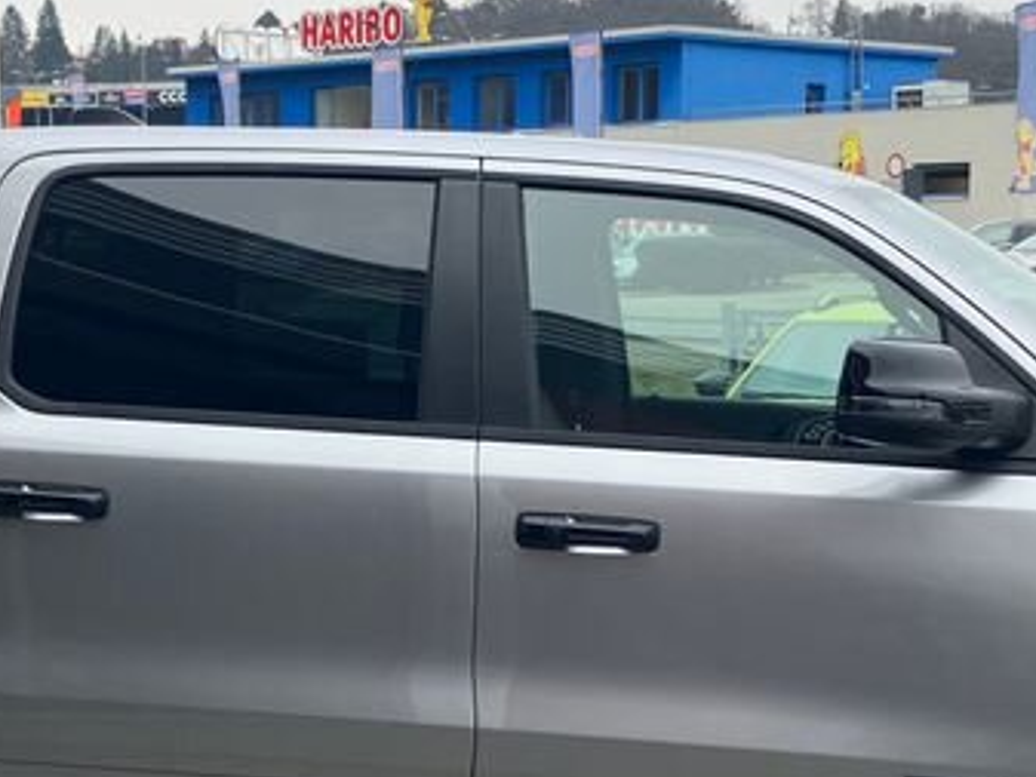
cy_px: 580
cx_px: 421
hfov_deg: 23.0
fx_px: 2545
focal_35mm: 85
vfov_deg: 17.3
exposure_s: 1/292
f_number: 1.8
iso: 32
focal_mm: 3.99
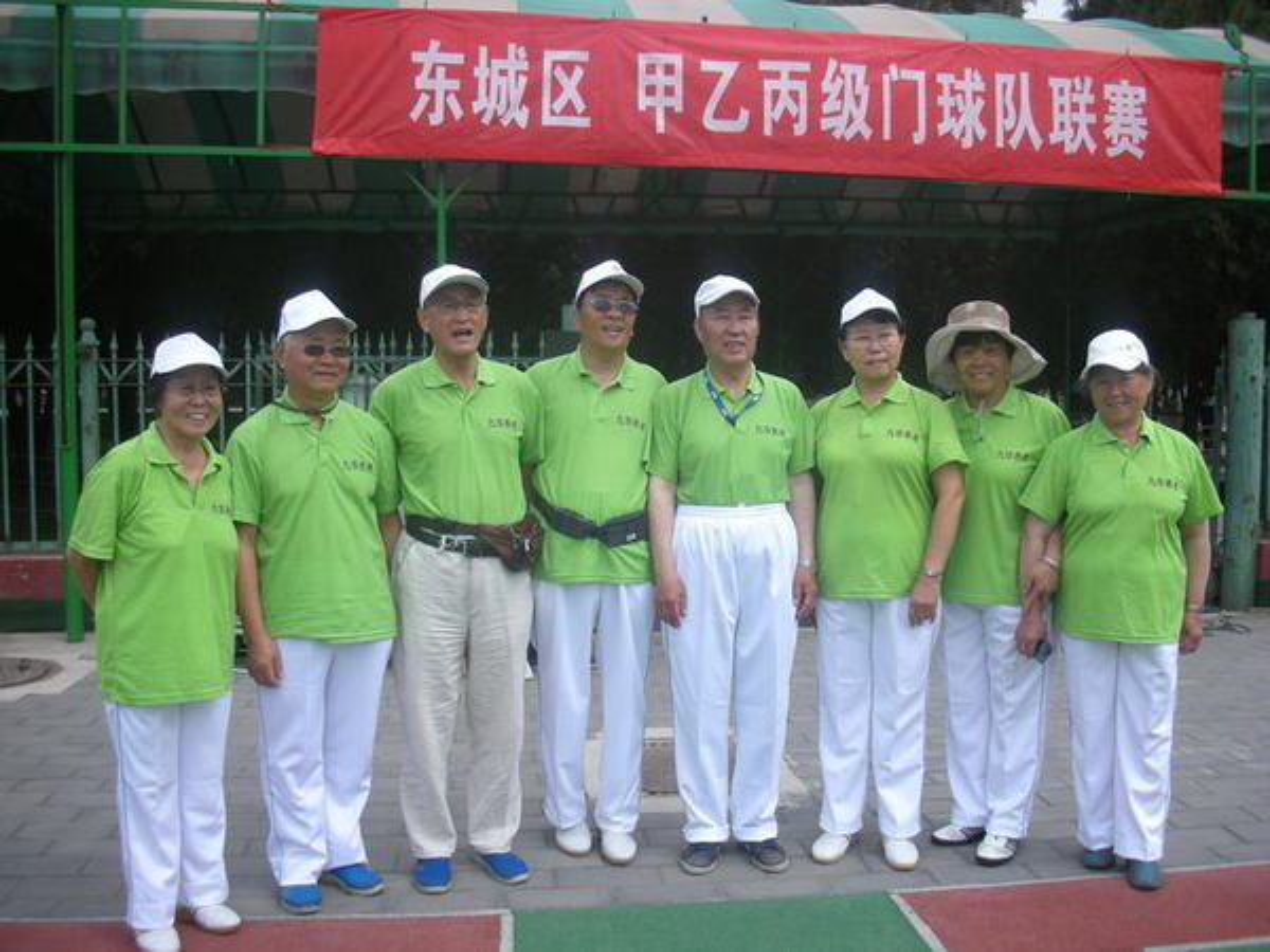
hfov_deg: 52.6
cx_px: 635
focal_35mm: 35
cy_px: 476
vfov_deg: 40.7
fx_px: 1284
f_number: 7.9
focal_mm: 5.8
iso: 54
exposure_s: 1/125
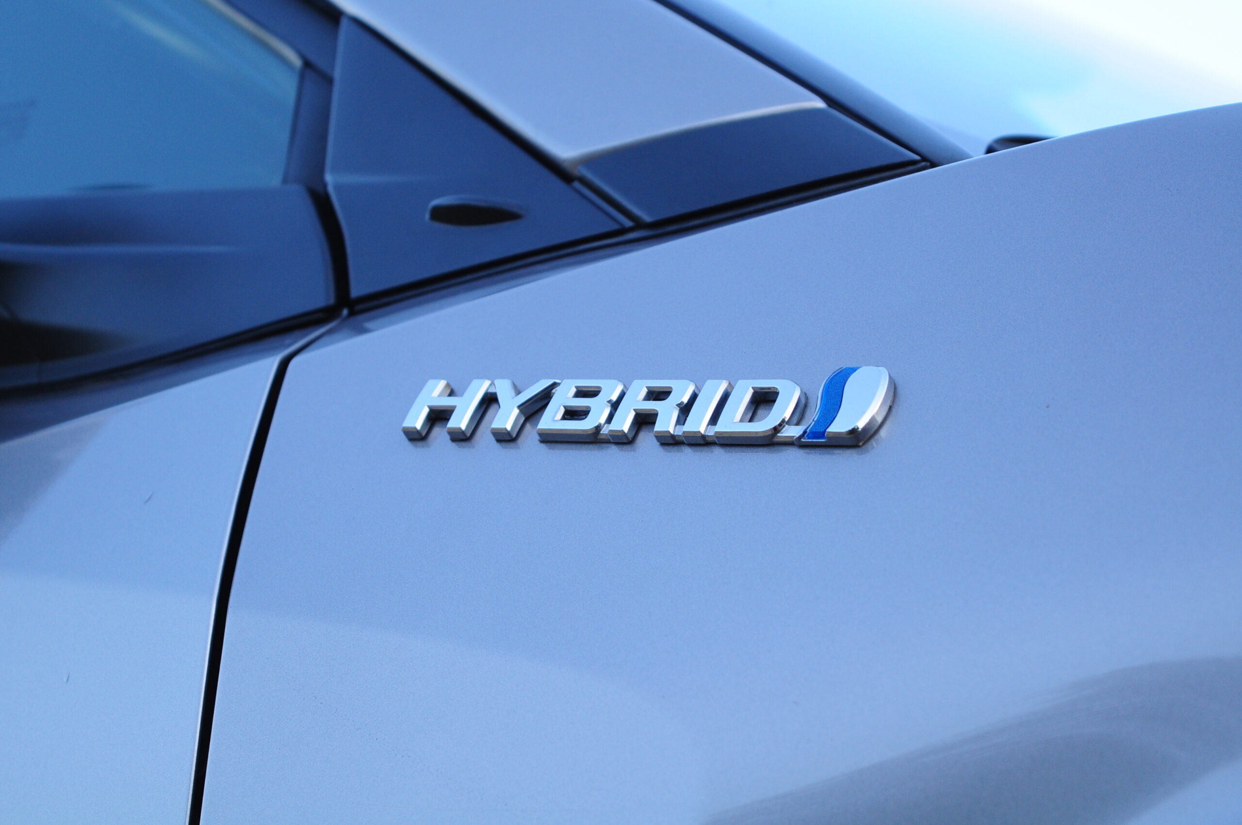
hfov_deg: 24.6
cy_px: 412
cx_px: 621
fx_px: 2843
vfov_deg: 16.5
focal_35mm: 82
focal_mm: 55
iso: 500
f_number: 5.6
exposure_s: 1/250
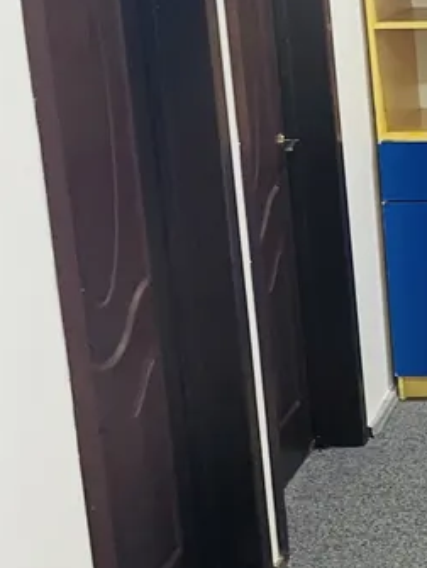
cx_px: 698
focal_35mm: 93
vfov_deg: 21.0
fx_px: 1527
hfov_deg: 14.5
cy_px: 336
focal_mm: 4.2
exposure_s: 1/50
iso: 125
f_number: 1.6
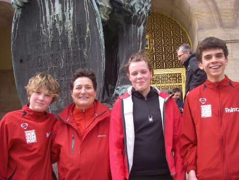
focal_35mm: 38
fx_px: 262
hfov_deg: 49.0
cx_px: 120
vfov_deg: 37.7
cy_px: 90
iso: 64
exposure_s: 1/100
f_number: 3.3
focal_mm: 6.3
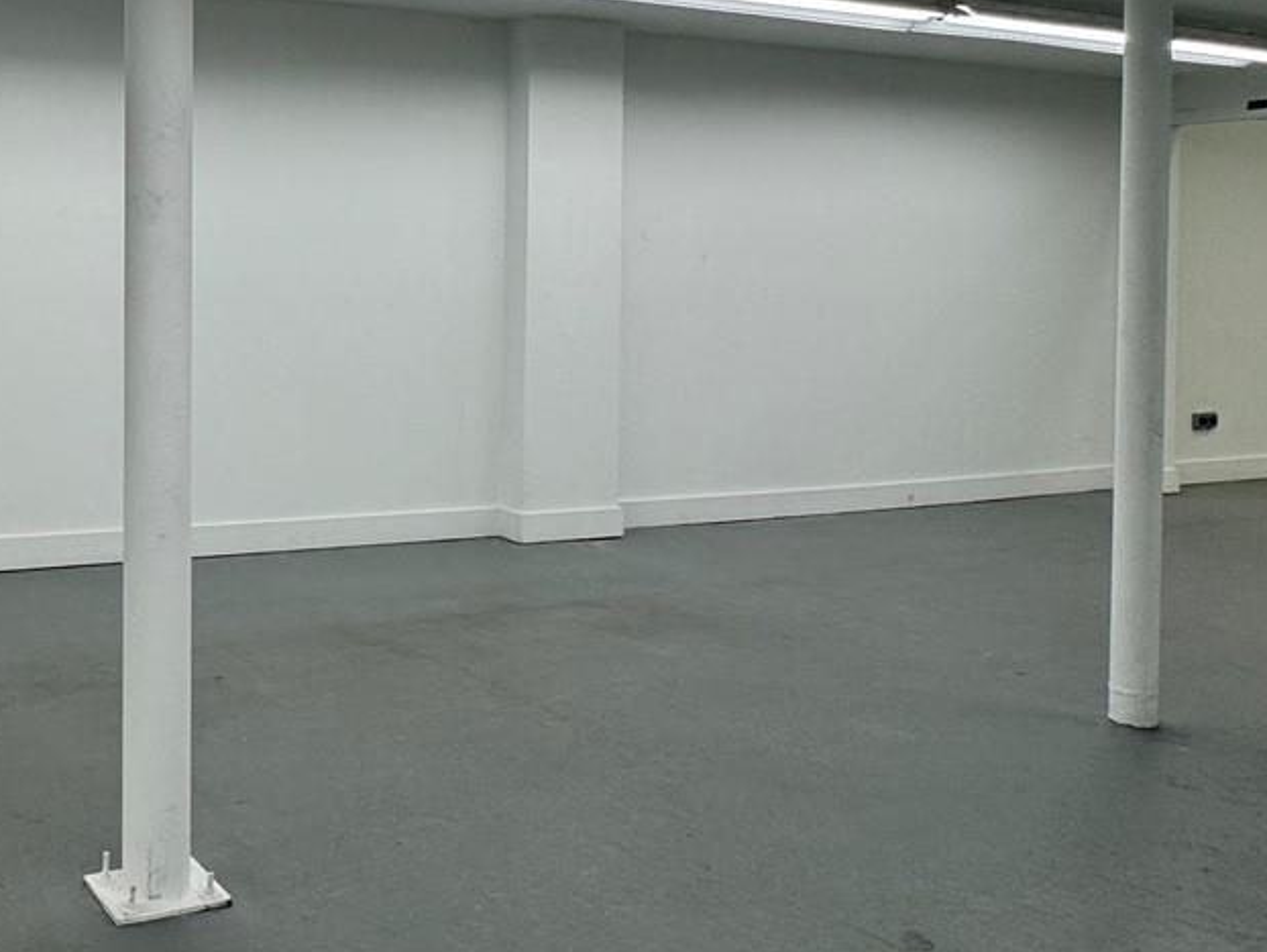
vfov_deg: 38.9
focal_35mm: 36
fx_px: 1318
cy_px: 271
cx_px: 149
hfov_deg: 46.7
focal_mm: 2.22
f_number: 2.2
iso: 64
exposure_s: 1/120
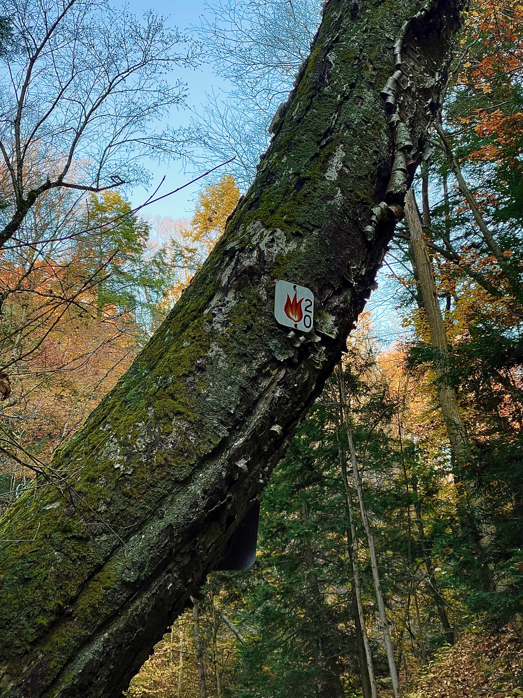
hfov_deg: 22.9
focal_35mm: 64
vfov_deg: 30.3
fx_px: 1289
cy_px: 349
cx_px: 262
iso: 50
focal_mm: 7.5
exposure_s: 1/99
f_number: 2.2
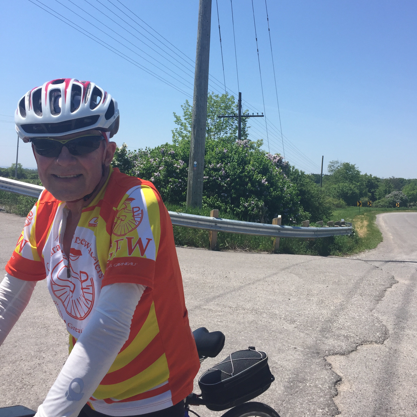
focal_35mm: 35
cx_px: 213
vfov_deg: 46.7
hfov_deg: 47.2
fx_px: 477
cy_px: 153
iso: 32
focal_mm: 4.15
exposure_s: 1/1980
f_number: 2.2
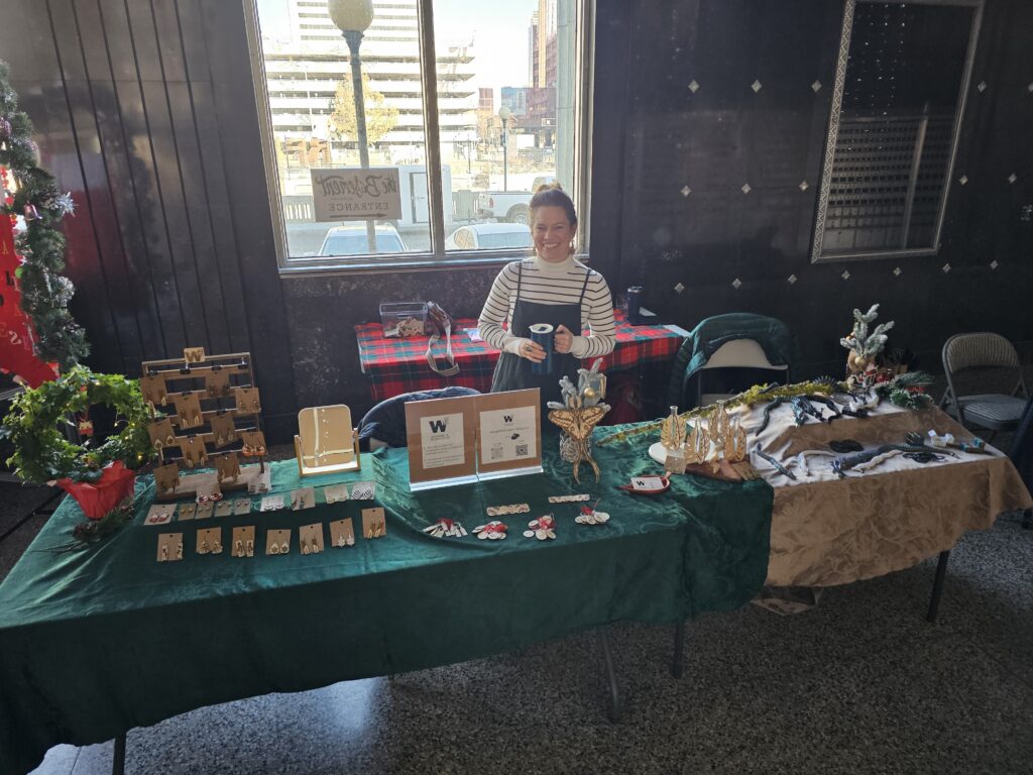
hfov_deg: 73.9
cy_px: 388
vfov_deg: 58.9
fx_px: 686
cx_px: 516
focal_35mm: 23
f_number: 1.7
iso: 160
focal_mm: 6.3
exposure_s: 1/120
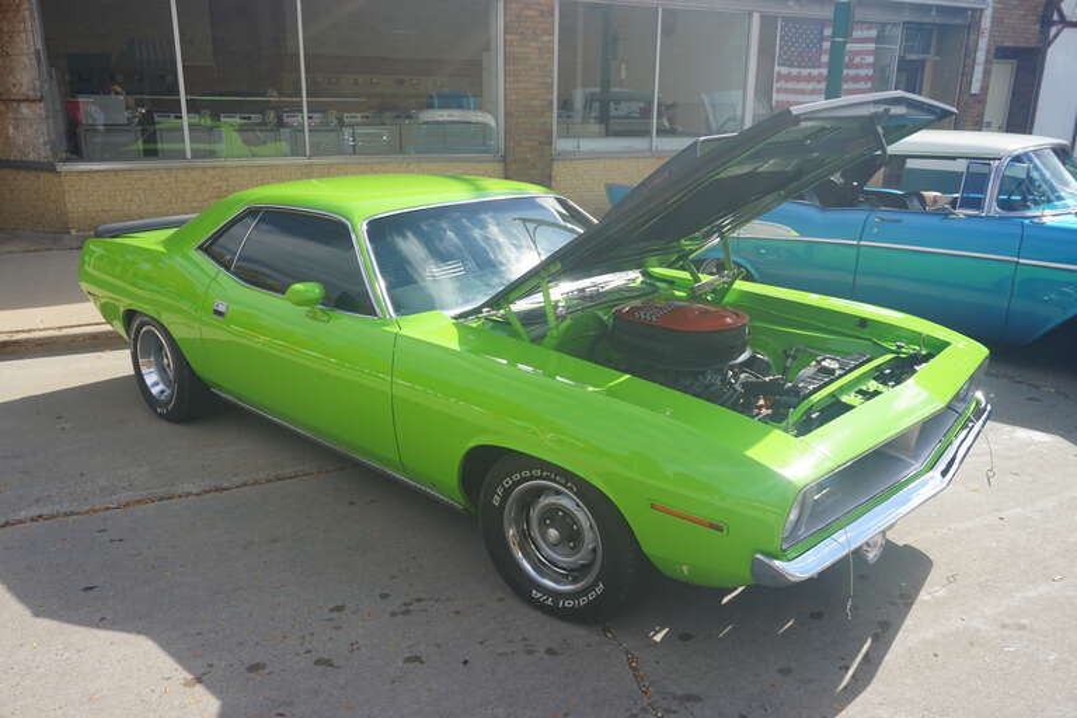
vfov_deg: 45.7
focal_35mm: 28
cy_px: 359
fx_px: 853
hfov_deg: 64.6
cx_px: 538
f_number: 10
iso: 100
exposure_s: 1/100
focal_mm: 19
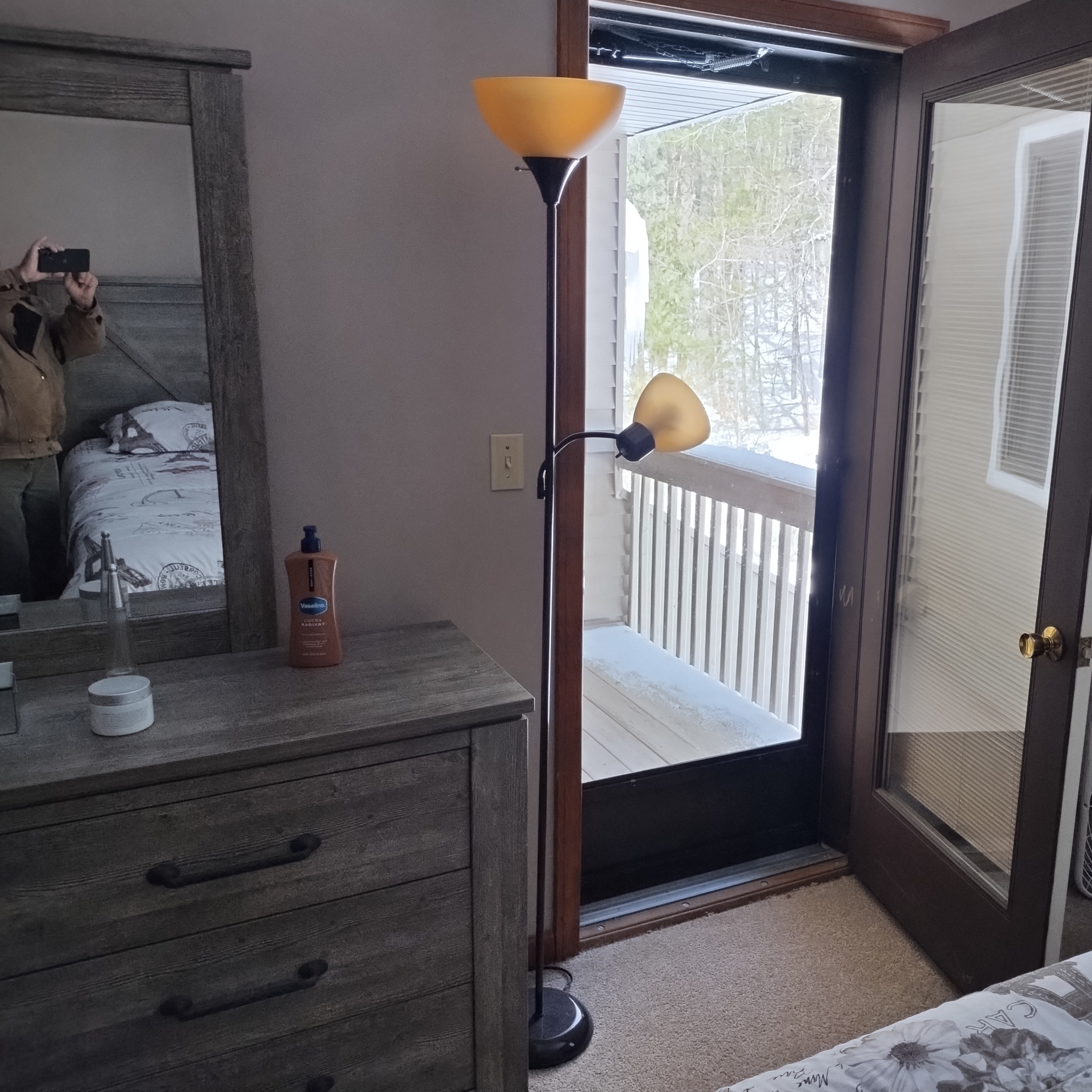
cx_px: 689
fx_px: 1071
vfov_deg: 54.0
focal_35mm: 30
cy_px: 541
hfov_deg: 53.4
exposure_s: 1/120
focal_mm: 4.71
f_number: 1.7
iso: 142
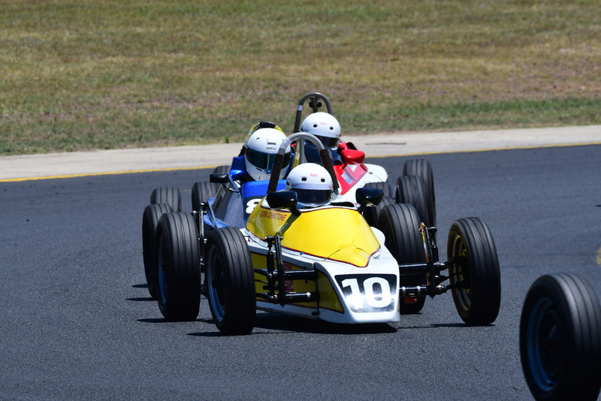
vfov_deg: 2.6
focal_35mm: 525
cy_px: 200
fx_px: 8767
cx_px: 300
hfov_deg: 3.9
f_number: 11
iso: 320
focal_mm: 350
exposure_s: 1/640
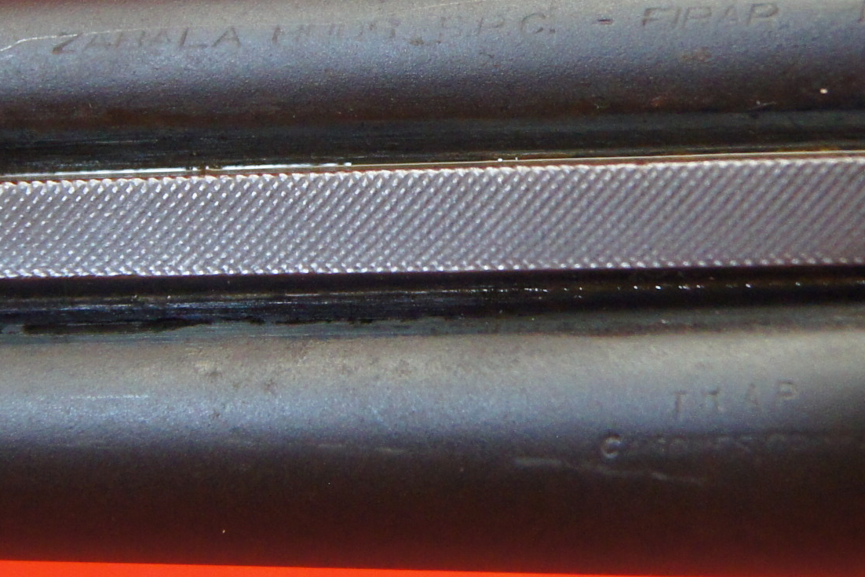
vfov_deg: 14.1
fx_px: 2331
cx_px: 454
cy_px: 163
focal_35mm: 97
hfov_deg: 21.0
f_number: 3.5
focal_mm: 20
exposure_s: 1/80
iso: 1600
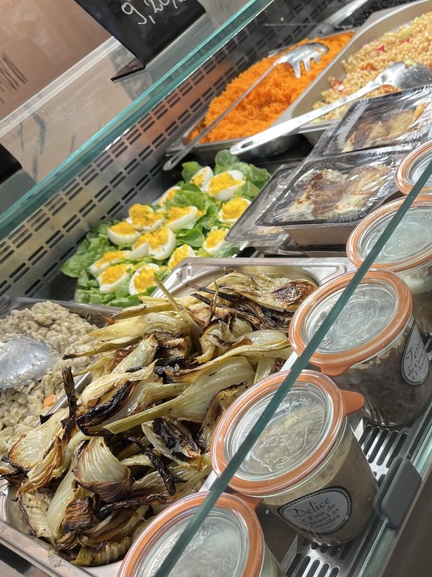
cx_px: 324
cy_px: 260
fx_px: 666
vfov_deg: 46.7
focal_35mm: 40
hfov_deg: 35.2
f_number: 1.6
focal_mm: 5.1
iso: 40
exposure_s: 1/100
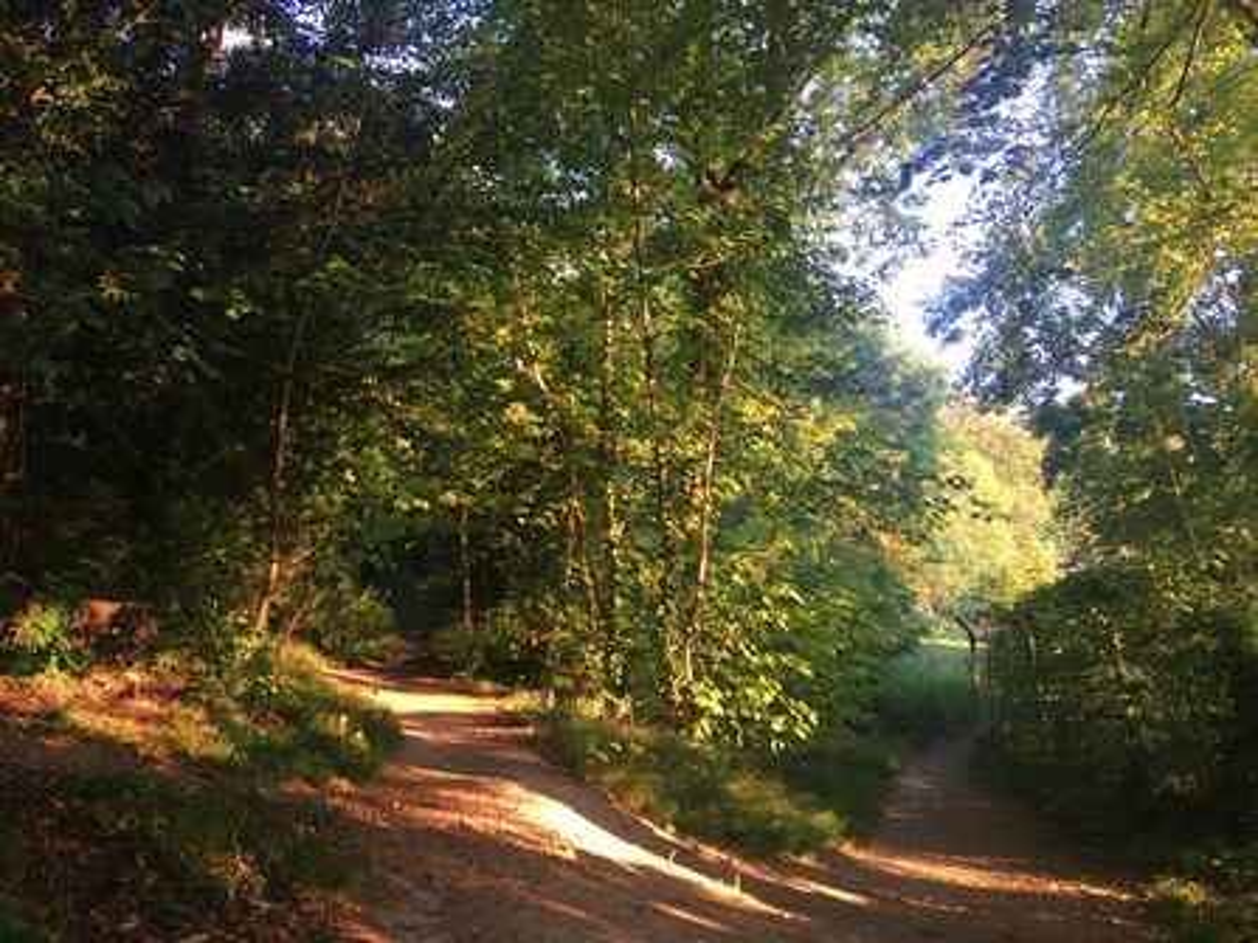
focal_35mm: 29
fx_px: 1054
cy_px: 472
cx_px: 629
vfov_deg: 48.2
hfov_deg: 61.7
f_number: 2.2
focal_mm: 4.15
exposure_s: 1/33
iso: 50
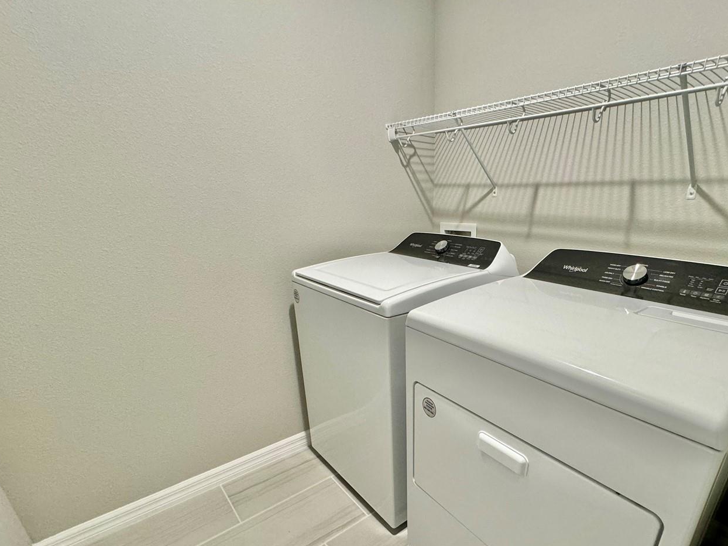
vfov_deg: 70.3
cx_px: 413
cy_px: 346
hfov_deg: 87.3
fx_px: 379
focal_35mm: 18
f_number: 2.2
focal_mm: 2.22
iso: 250
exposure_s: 1/60
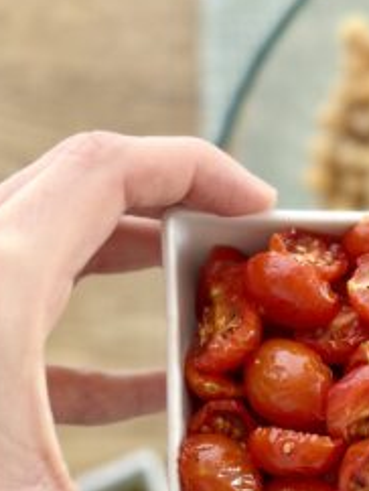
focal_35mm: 99
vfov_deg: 19.3
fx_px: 1405
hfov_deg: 14.8
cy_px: 481
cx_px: 352
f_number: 1.78
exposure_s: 1/108
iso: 125
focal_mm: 6.86
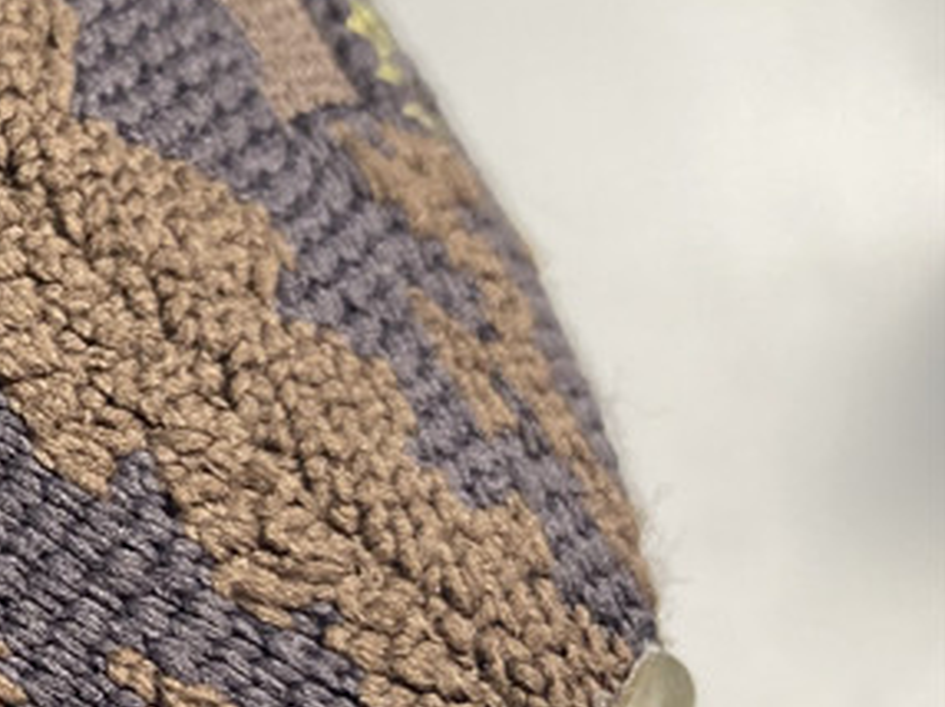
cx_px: -700
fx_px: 2482
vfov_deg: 16.2
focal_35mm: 91
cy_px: 320
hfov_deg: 17.8
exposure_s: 1/100
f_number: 1.8
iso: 80
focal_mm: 4.25
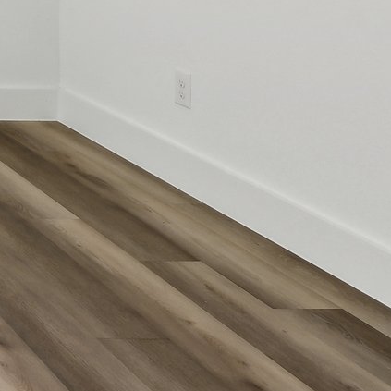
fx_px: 895
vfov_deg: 21.6
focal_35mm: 70
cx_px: -444
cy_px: -154
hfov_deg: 16.6
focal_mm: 17
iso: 400
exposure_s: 1/15
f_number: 8
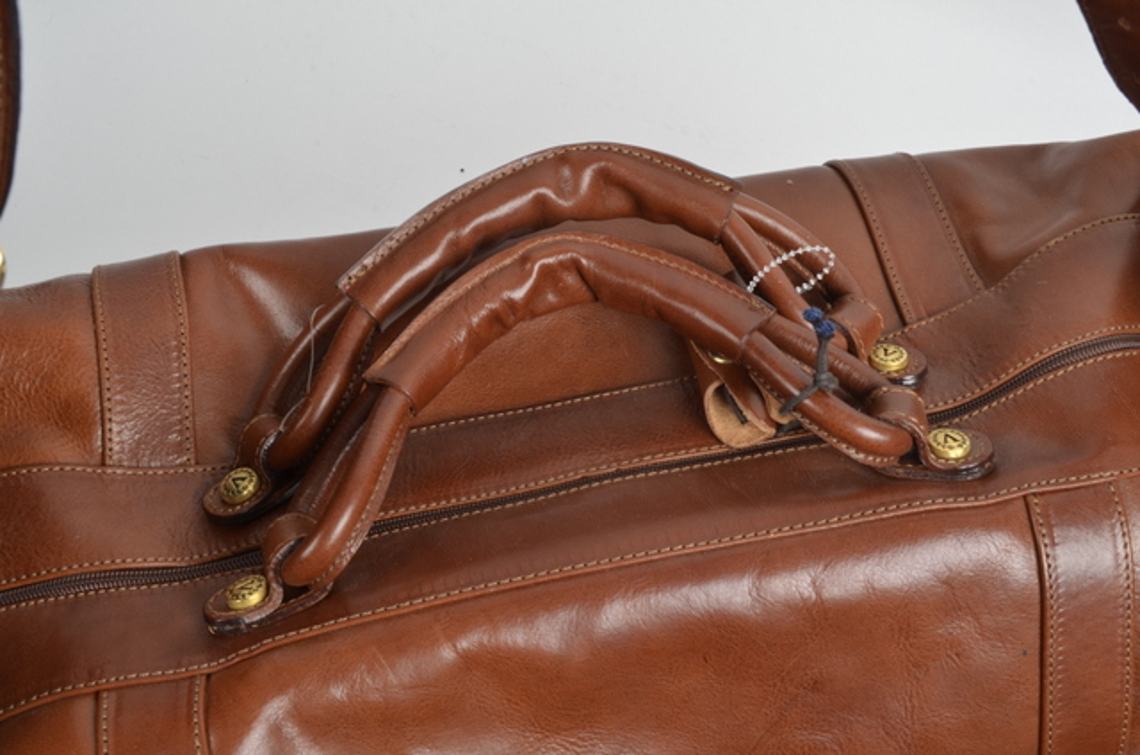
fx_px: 1327
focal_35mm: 42
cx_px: 570
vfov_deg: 31.8
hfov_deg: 46.5
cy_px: 378
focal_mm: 28
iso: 200
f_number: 14
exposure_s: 1/60
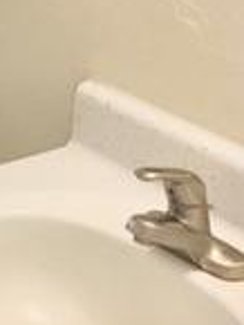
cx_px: -257
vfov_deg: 14.9
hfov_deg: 10.6
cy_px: -47
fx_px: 1201
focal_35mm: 128
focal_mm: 4.15
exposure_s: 1/33
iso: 40
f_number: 2.2
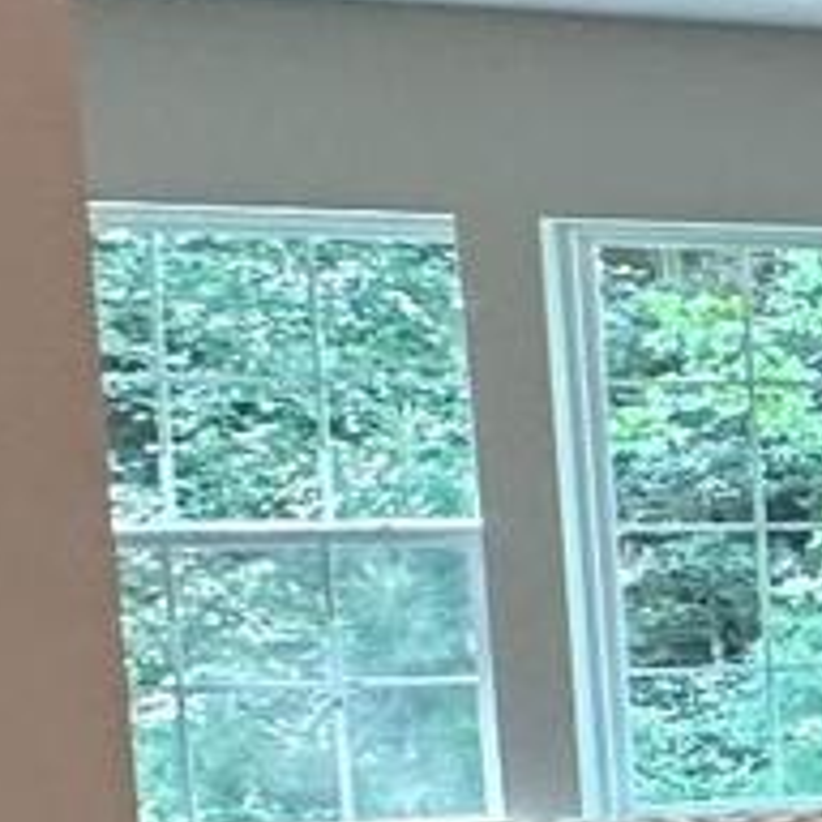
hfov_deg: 9.3
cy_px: 638
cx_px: 2946
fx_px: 2499
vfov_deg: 18.5
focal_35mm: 93
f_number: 2.2
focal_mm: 2.22
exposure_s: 1/120
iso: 200
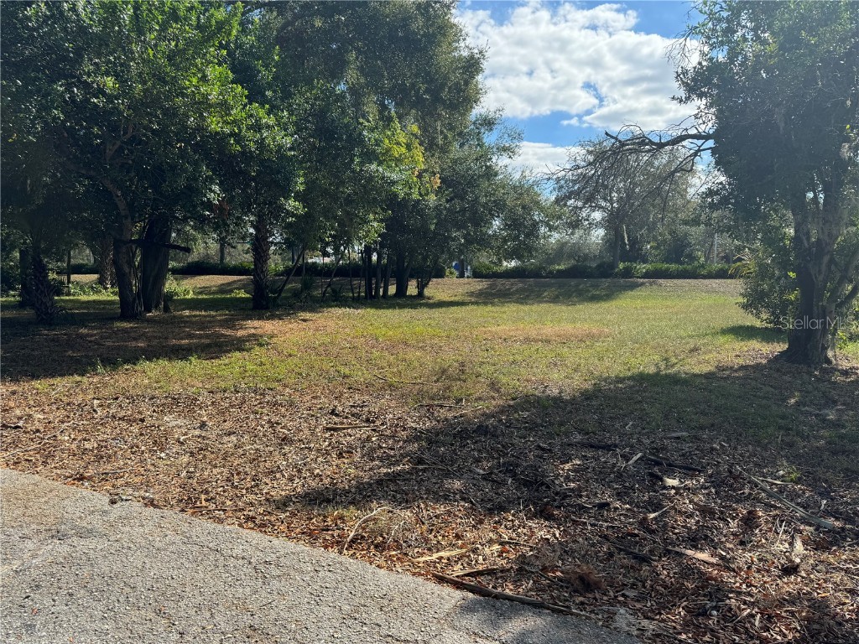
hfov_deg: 71.6
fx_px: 596
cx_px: 430
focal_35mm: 24
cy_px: 322
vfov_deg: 56.8
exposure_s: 1/2833
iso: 80
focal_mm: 6.76
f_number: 1.78
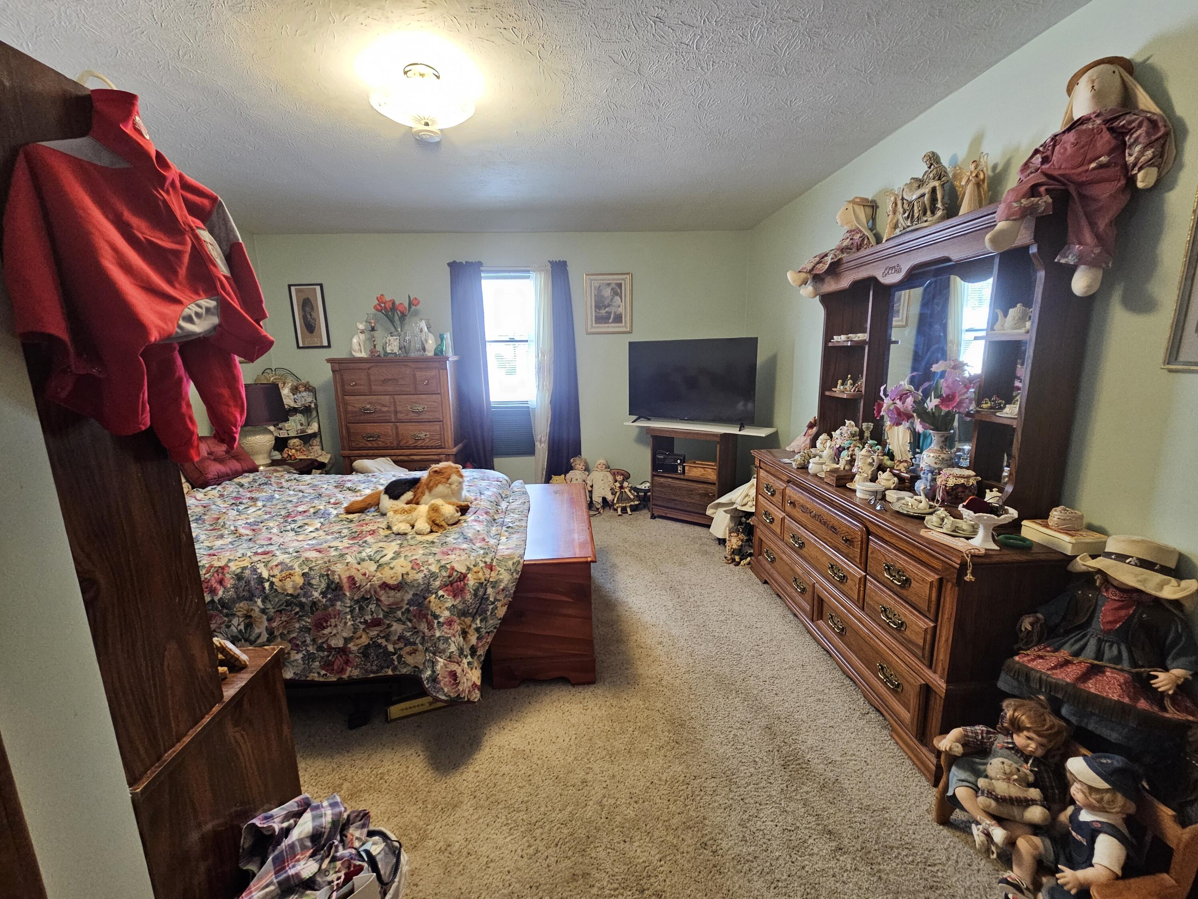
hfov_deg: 106.2
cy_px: 450
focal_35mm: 13
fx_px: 450
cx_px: 599
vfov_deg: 89.9
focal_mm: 2.2
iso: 400
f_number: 2.2
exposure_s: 1/60
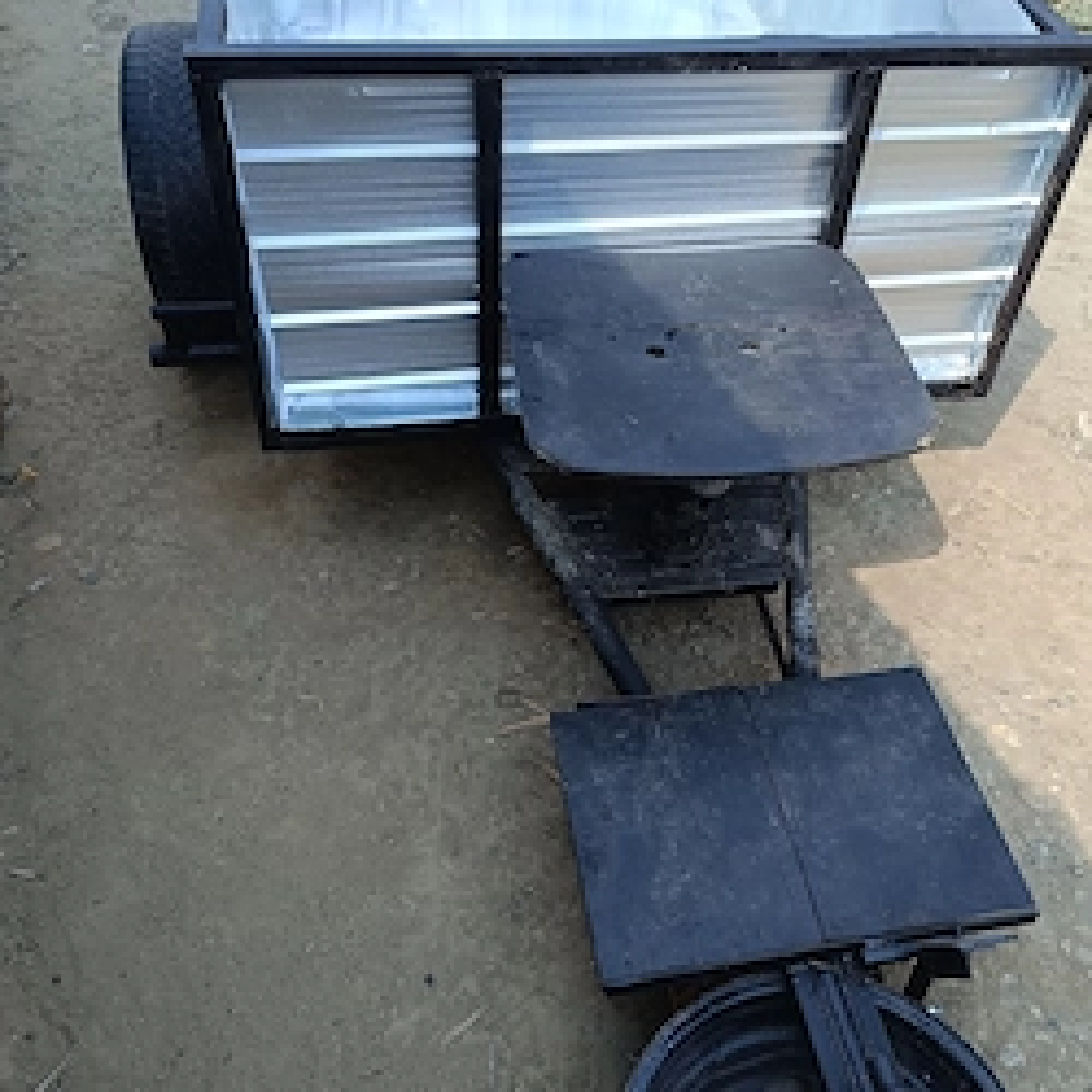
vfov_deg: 48.4
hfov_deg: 48.2
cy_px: 585
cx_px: 646
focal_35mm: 34
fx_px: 1213
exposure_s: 1/291
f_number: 1.88
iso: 52
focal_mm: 5.59
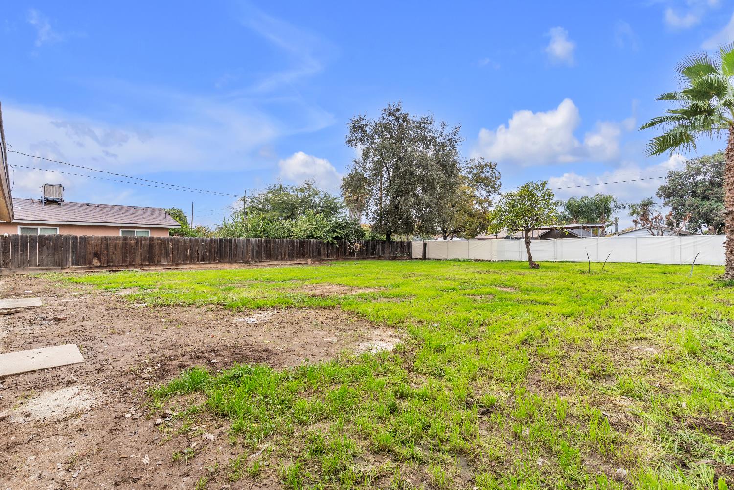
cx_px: 367
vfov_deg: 70.4
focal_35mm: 17
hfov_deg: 93.3
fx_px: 347
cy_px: 245
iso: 200
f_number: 9
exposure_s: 1/50
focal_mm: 17
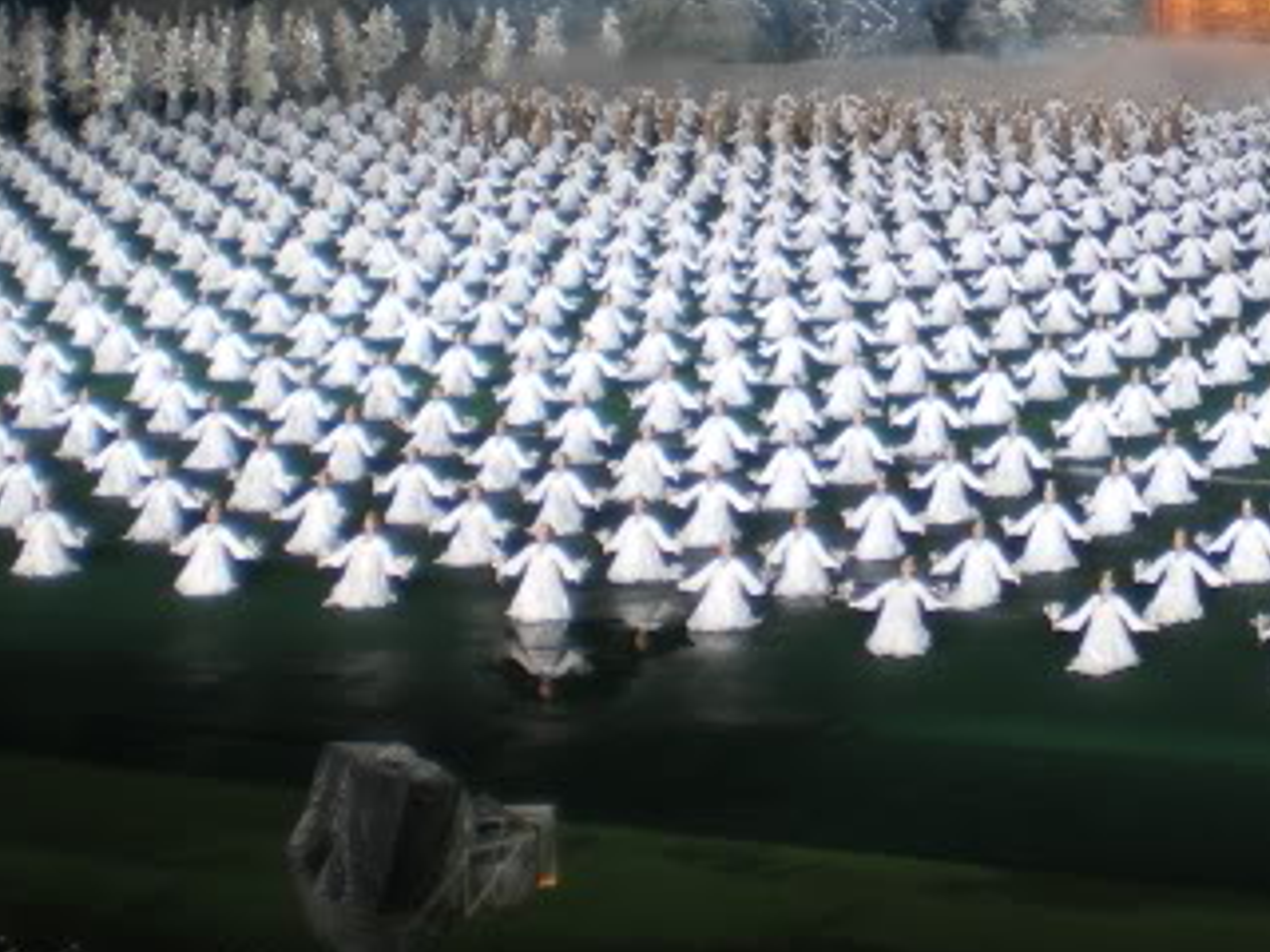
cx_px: 1298
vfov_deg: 15.9
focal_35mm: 90
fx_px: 3302
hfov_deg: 21.0
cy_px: -127
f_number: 3.1
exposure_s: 1/50
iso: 64
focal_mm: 6.3
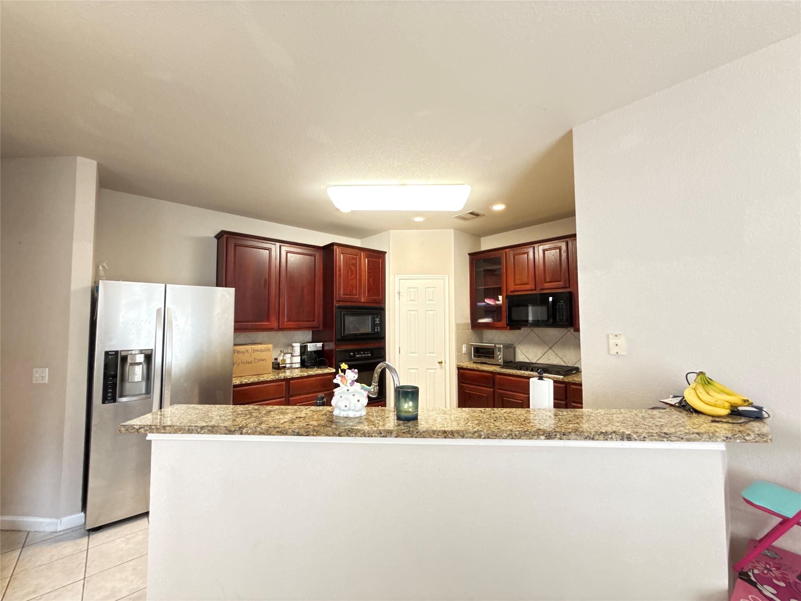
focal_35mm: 14
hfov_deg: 102.1
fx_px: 324
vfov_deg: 85.7
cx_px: 400
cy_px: 300
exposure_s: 1/60
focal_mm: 2.22
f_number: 2.2
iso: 1250
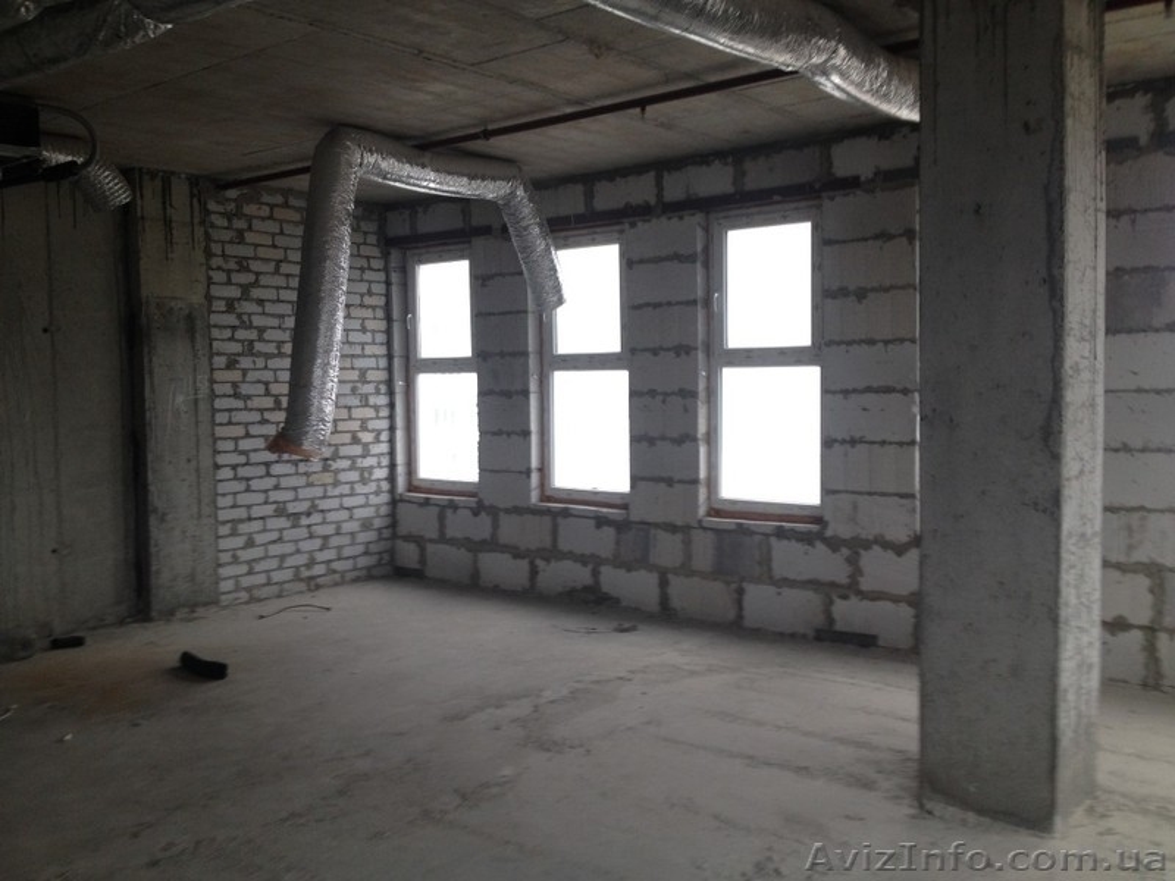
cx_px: 588
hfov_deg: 52.6
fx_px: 1188
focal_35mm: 35
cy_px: 440
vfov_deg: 40.7
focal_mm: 4.28
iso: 64
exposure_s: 1/60
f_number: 2.4
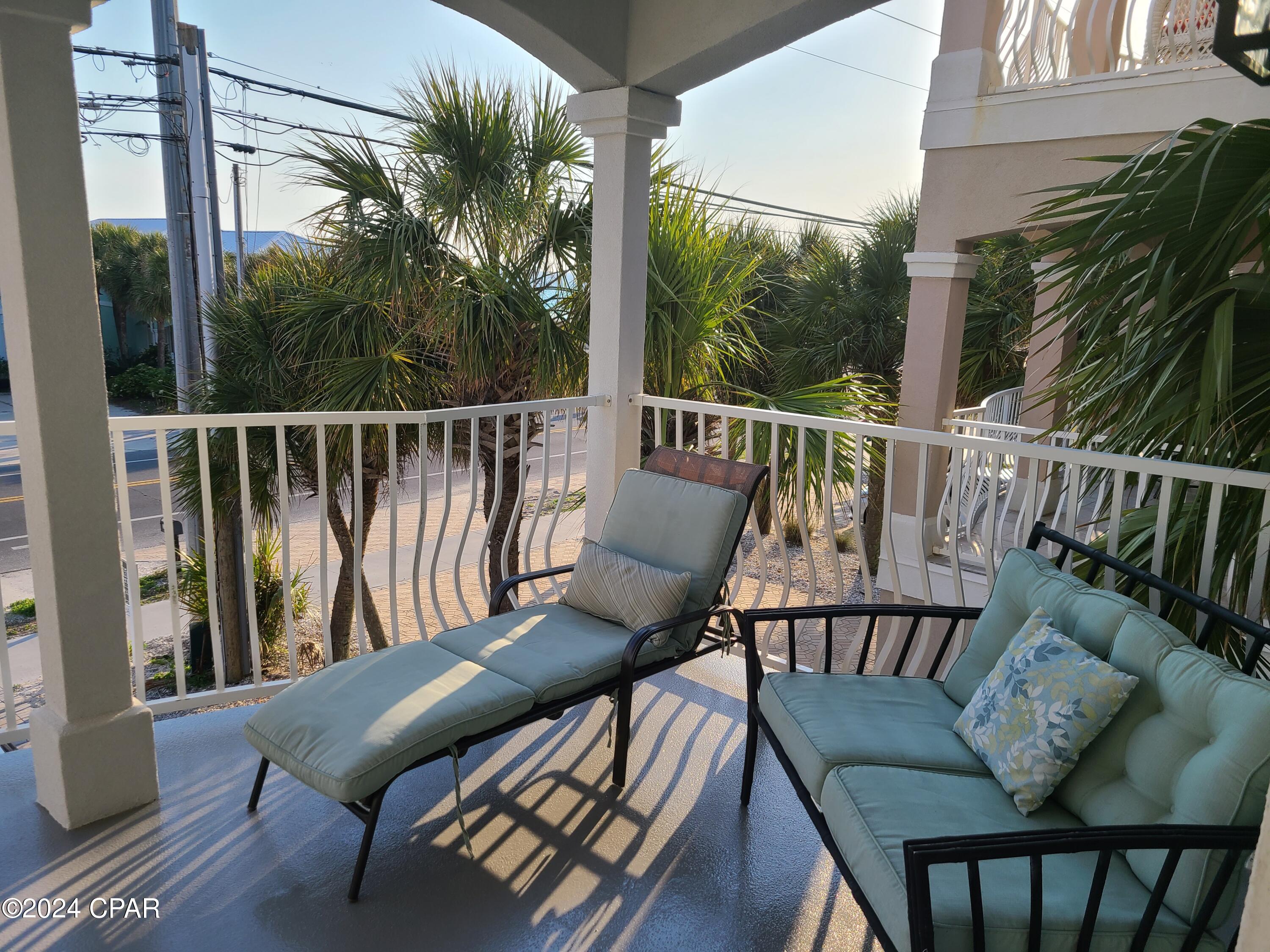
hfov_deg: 67.3
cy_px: 476
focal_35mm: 26
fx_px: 954
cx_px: 635
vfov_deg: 53.1
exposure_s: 1/1182
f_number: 1.8
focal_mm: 5.4
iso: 40
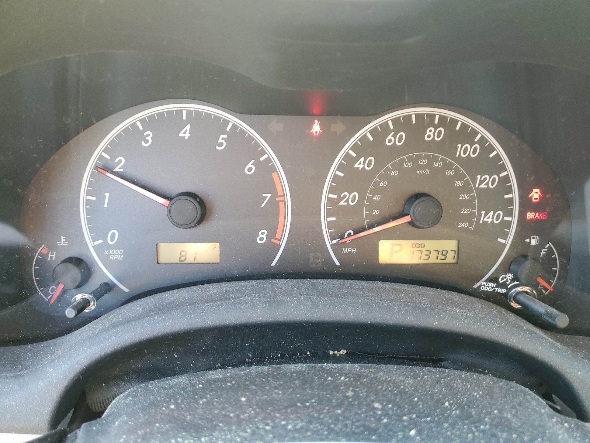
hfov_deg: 67.3
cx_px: 295
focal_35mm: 26
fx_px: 443
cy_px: 222
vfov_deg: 53.1
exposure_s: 1/60.2
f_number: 1.5
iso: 157
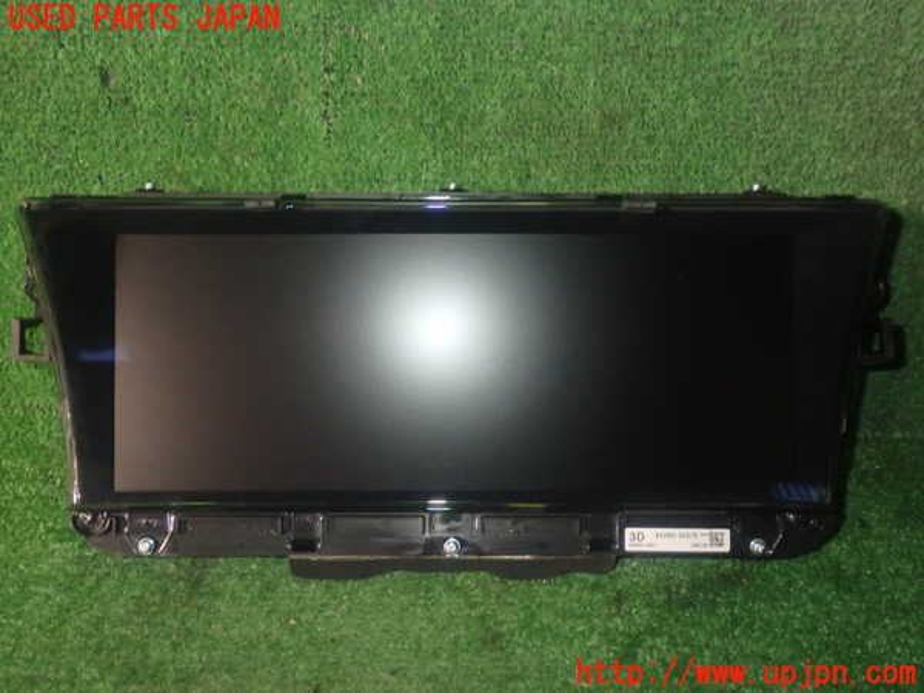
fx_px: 1014
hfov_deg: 49.0
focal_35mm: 38
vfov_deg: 37.7
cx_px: 462
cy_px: 346
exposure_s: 1/40
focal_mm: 6.83
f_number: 8
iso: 800
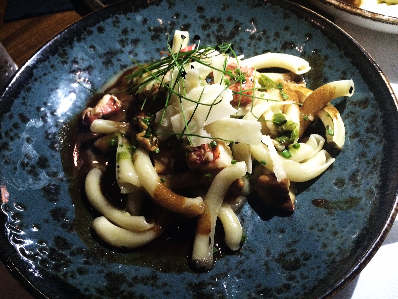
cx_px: 199
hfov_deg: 60.0
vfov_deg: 46.8
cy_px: 150
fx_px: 345
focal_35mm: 30
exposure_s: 1/15
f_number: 2.2
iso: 400
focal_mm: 4.12
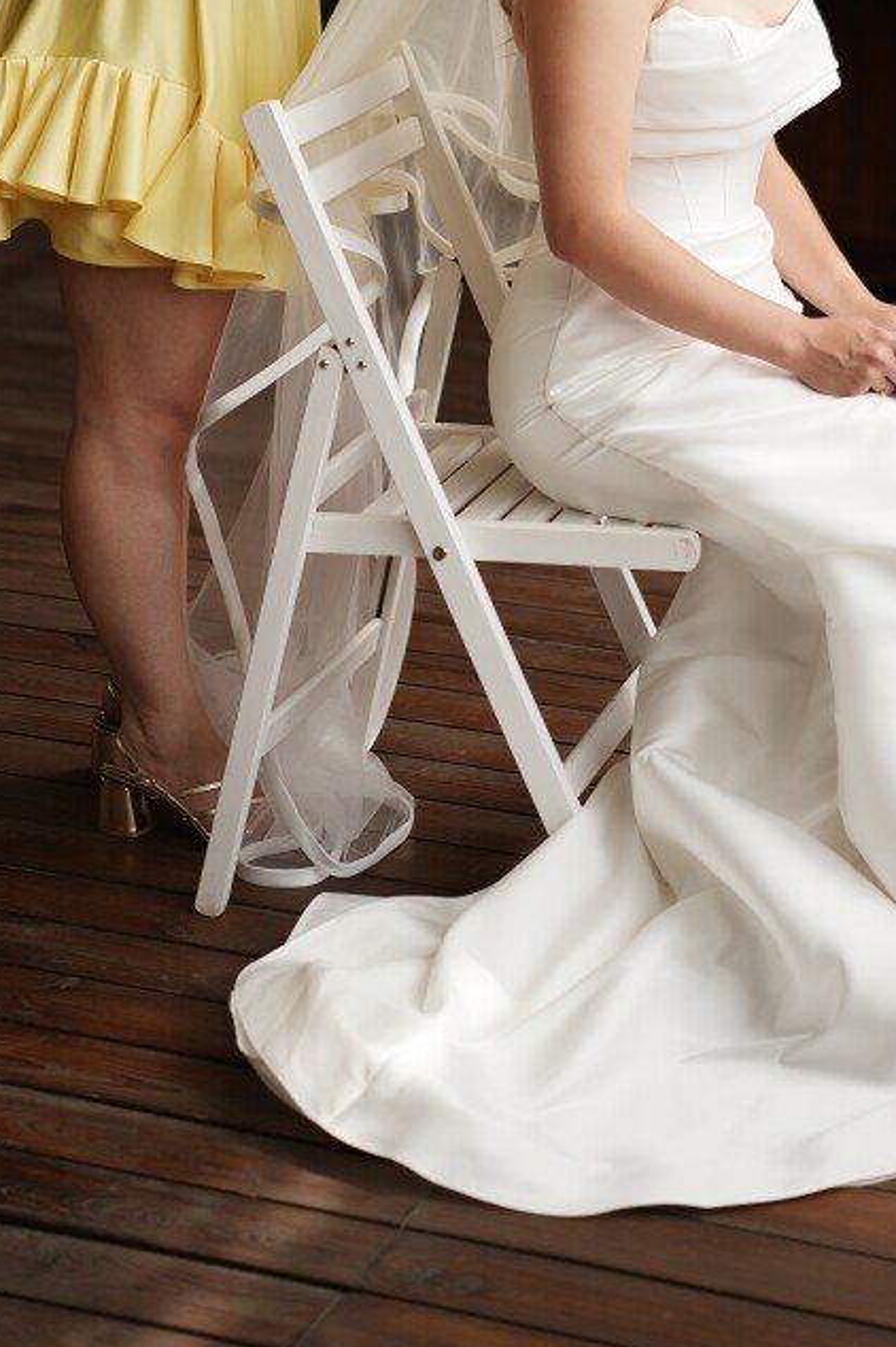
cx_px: 587
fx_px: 3774
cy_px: -4
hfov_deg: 13.5
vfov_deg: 19.6
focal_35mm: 101
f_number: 1.4
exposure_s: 1/2000
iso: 125
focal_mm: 50
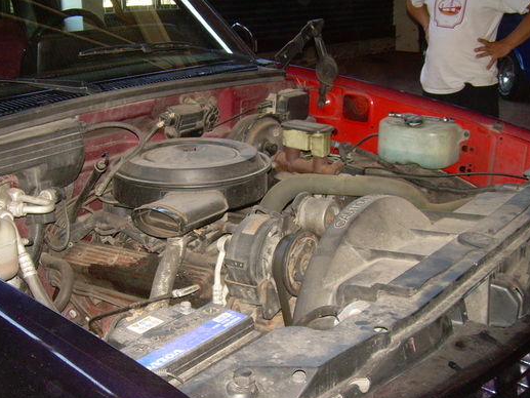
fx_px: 720
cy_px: 229
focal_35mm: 47
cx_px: 225
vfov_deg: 30.8
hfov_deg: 40.3
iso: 200
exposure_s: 1/60
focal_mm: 6.3
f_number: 2.8
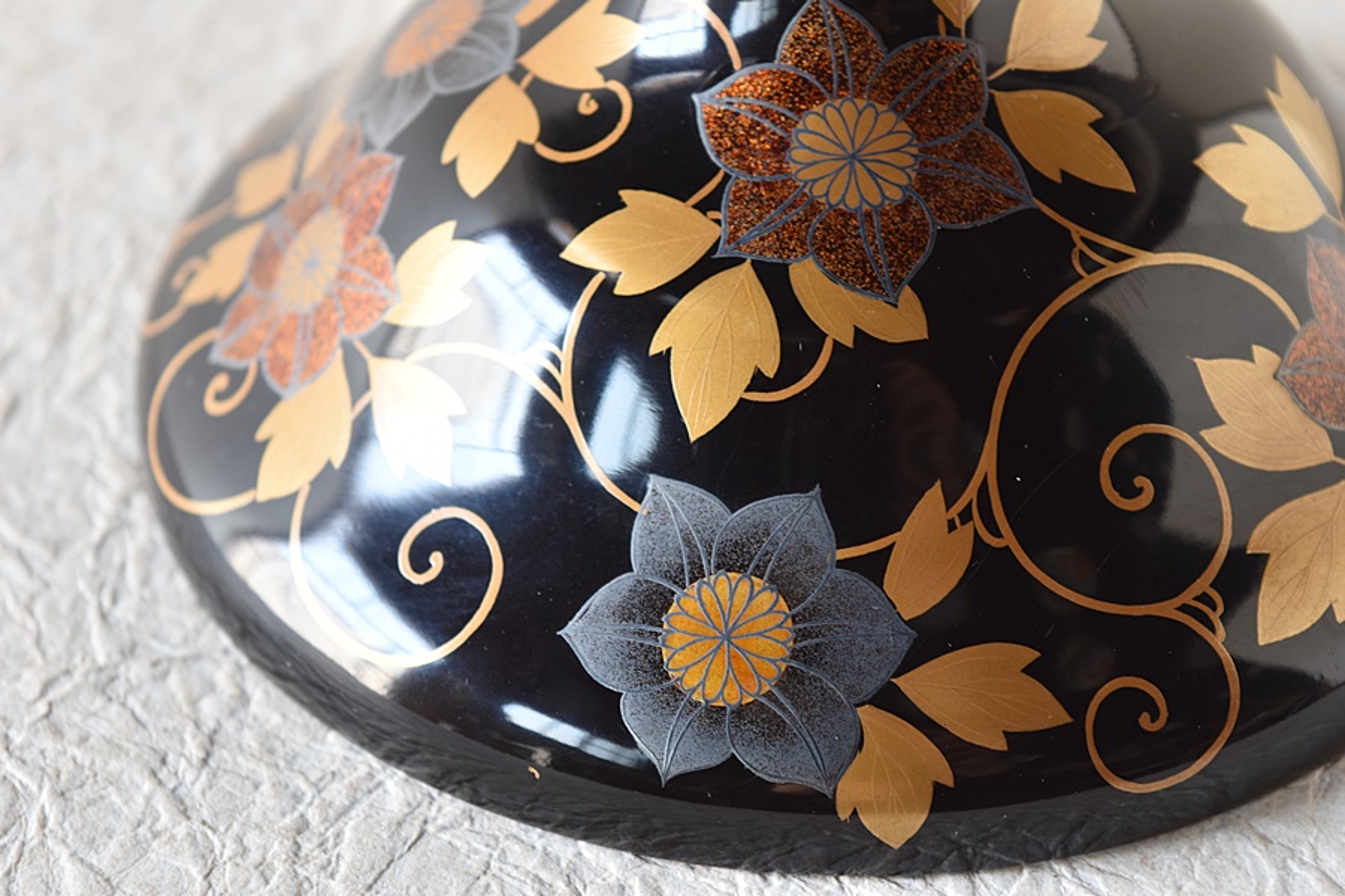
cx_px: 672
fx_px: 3082
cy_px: 448
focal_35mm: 82
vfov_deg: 16.6
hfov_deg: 24.6
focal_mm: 55
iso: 200
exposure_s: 1/2.5
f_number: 5.6
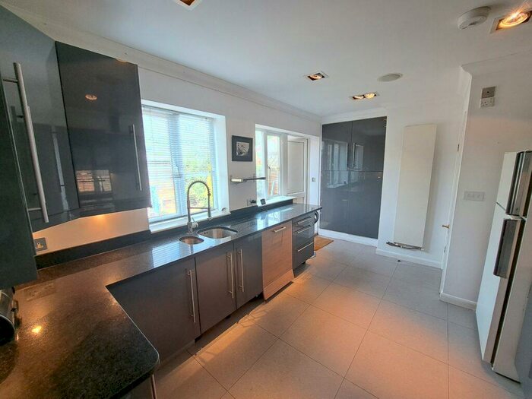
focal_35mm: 13
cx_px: 266
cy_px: 200
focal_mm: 1.74
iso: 50
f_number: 2.2
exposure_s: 1/25
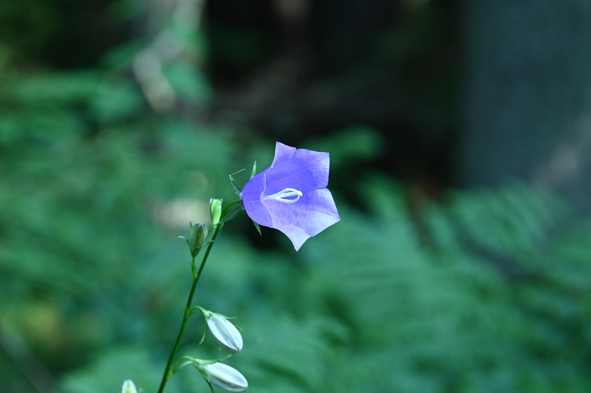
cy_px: 196
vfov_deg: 11.4
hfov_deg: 17.1
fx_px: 1969
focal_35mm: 120
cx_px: 296
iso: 800
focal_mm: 120
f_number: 9
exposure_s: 1/100
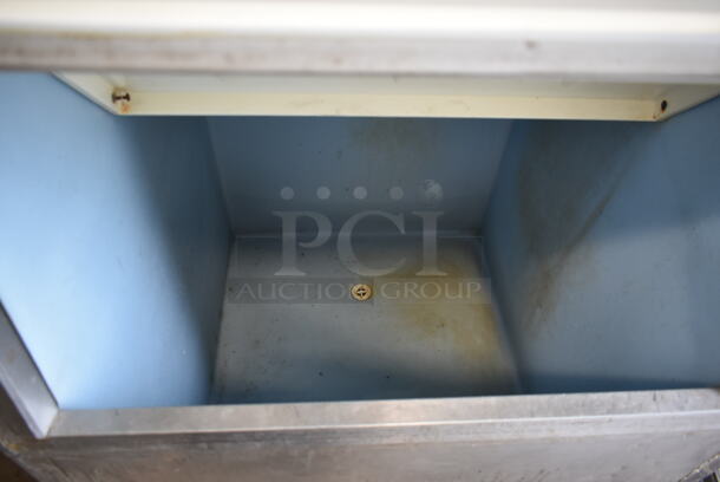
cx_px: 360
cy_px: 241
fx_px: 541
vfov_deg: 48.0
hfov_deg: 67.3
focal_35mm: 27
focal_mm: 18
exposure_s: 1/30
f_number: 3.5
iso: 720
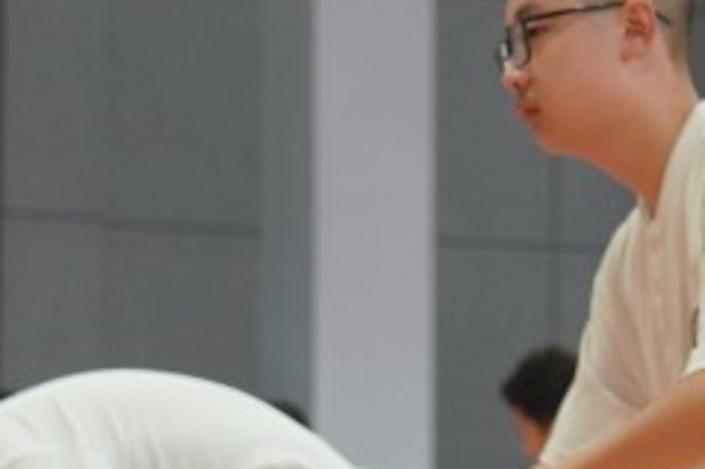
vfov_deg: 6.2
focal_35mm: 221
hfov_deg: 9.3
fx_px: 4325
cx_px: 386
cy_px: 581
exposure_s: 1/160
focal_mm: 44
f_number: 4
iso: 1000
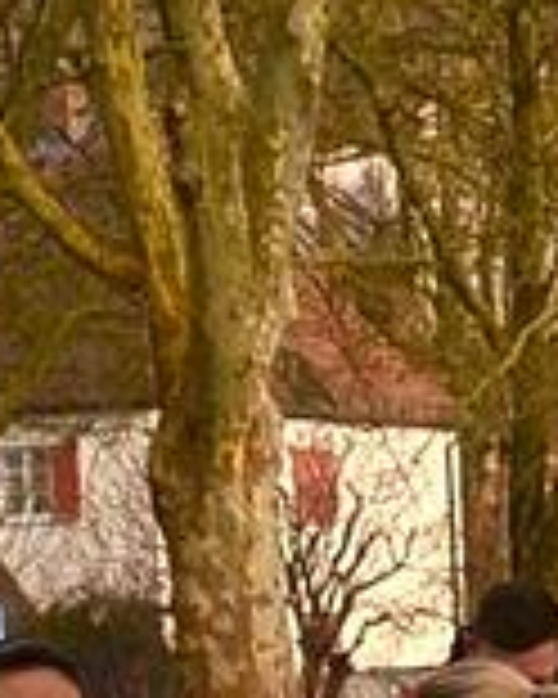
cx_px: 1858
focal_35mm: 372
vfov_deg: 5.2
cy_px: 1022
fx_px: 7679
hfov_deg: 4.0
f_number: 5.6
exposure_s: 1/3200
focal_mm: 38
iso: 400
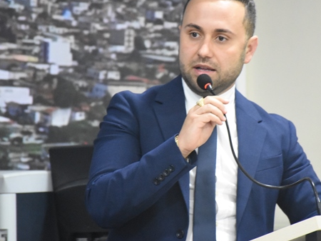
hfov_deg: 6.9
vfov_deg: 5.2
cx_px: 199
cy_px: 117
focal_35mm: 287
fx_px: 2663
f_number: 5.6
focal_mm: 140
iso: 6400
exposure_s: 1/40
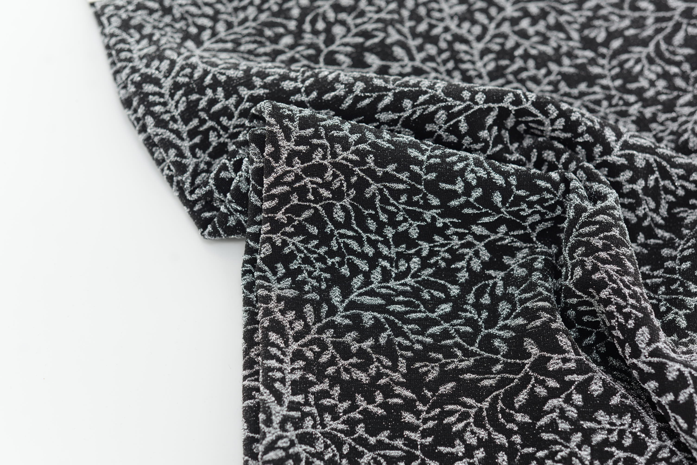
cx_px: 348
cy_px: 232
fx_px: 968
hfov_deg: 39.6
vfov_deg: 27.0
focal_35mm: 50
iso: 100
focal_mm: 50
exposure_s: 1/80
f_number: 4
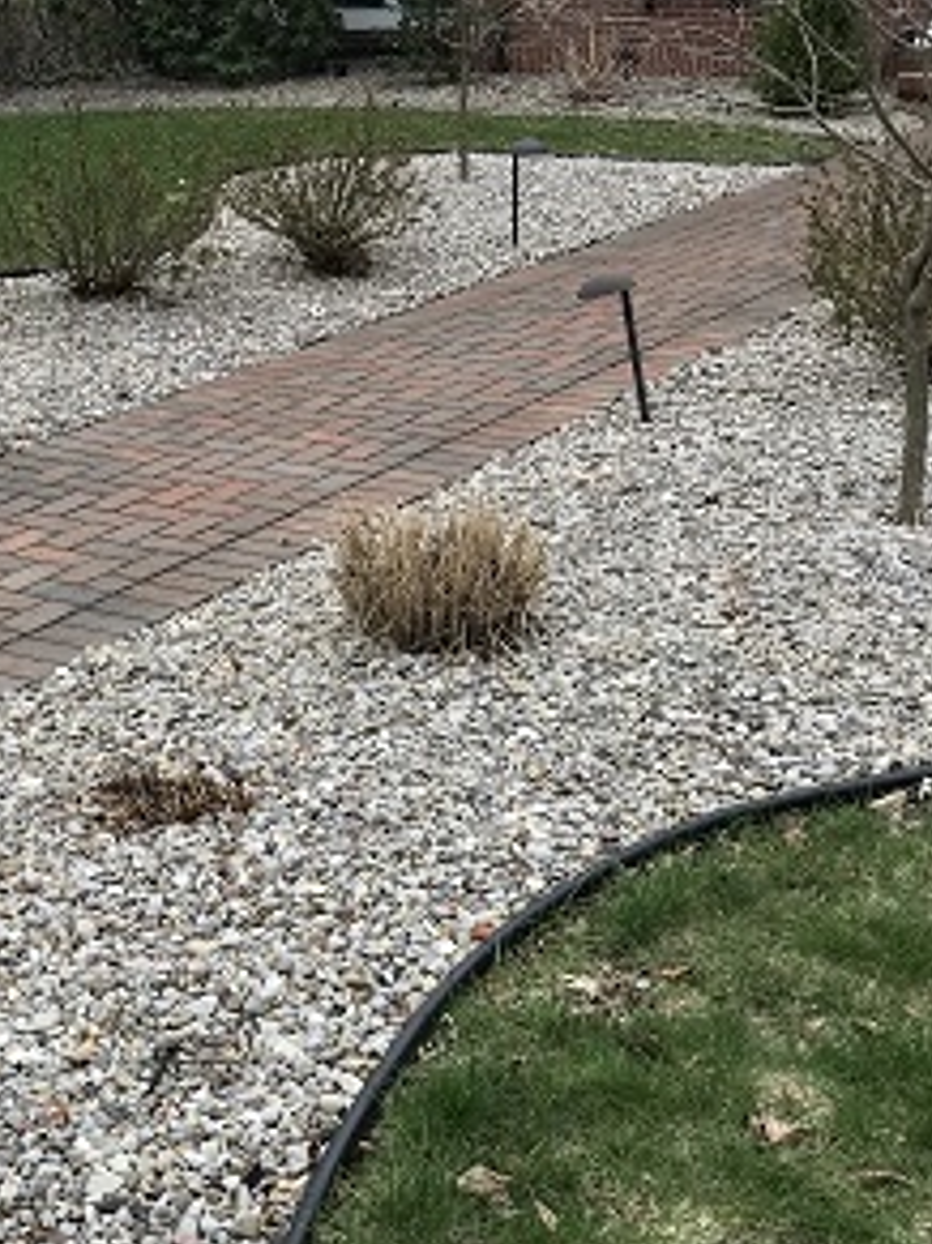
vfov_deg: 36.1
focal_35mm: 53
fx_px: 1904
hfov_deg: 26.8
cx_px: 145
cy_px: 688
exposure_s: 1/352
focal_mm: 3.99
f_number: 1.8
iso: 20
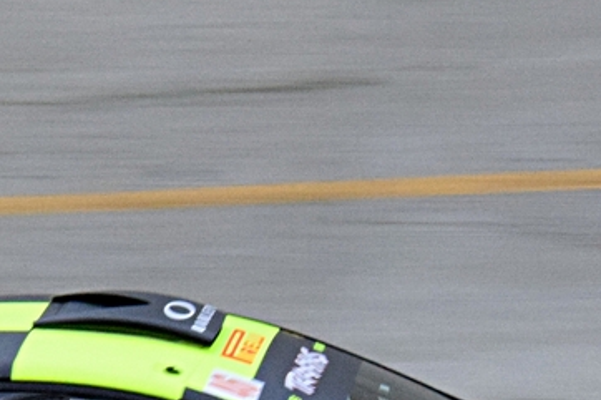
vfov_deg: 4.5
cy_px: 629
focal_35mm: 302
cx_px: -226
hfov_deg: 6.7
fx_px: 5043
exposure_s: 1/125
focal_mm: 45
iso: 2500
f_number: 13
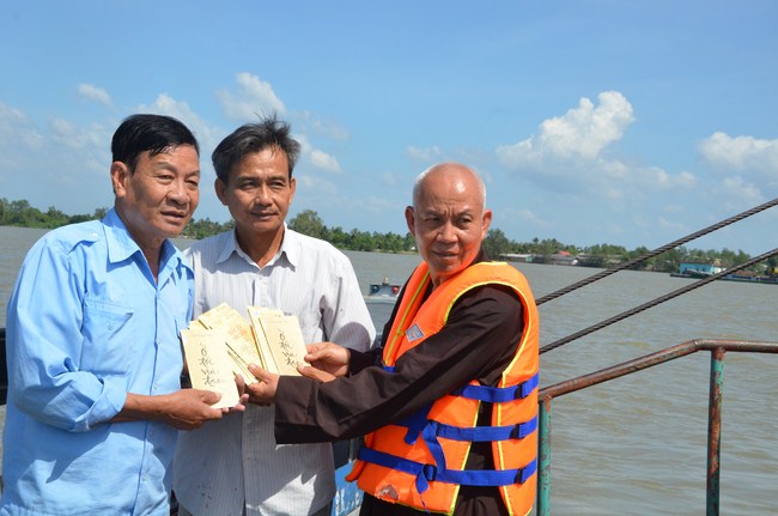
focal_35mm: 52
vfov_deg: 25.7
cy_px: 258
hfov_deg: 37.9
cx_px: 389
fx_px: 1133
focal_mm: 35
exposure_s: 1/800
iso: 640
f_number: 14
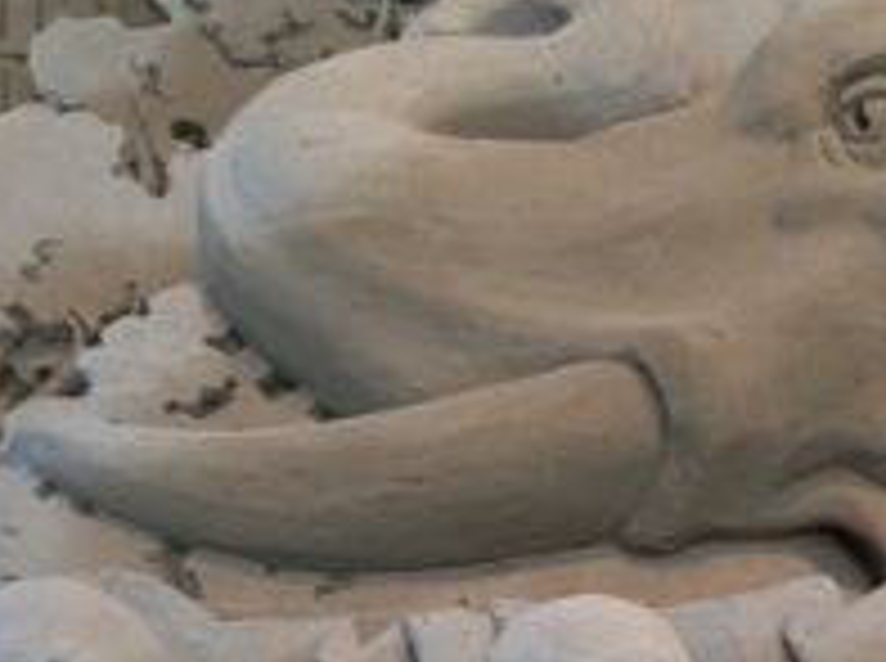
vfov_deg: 15.8
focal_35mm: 89
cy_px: 826
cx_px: 576
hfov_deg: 22.0
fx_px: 2274
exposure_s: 1/20
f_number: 2.4
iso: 80
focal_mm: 4.28
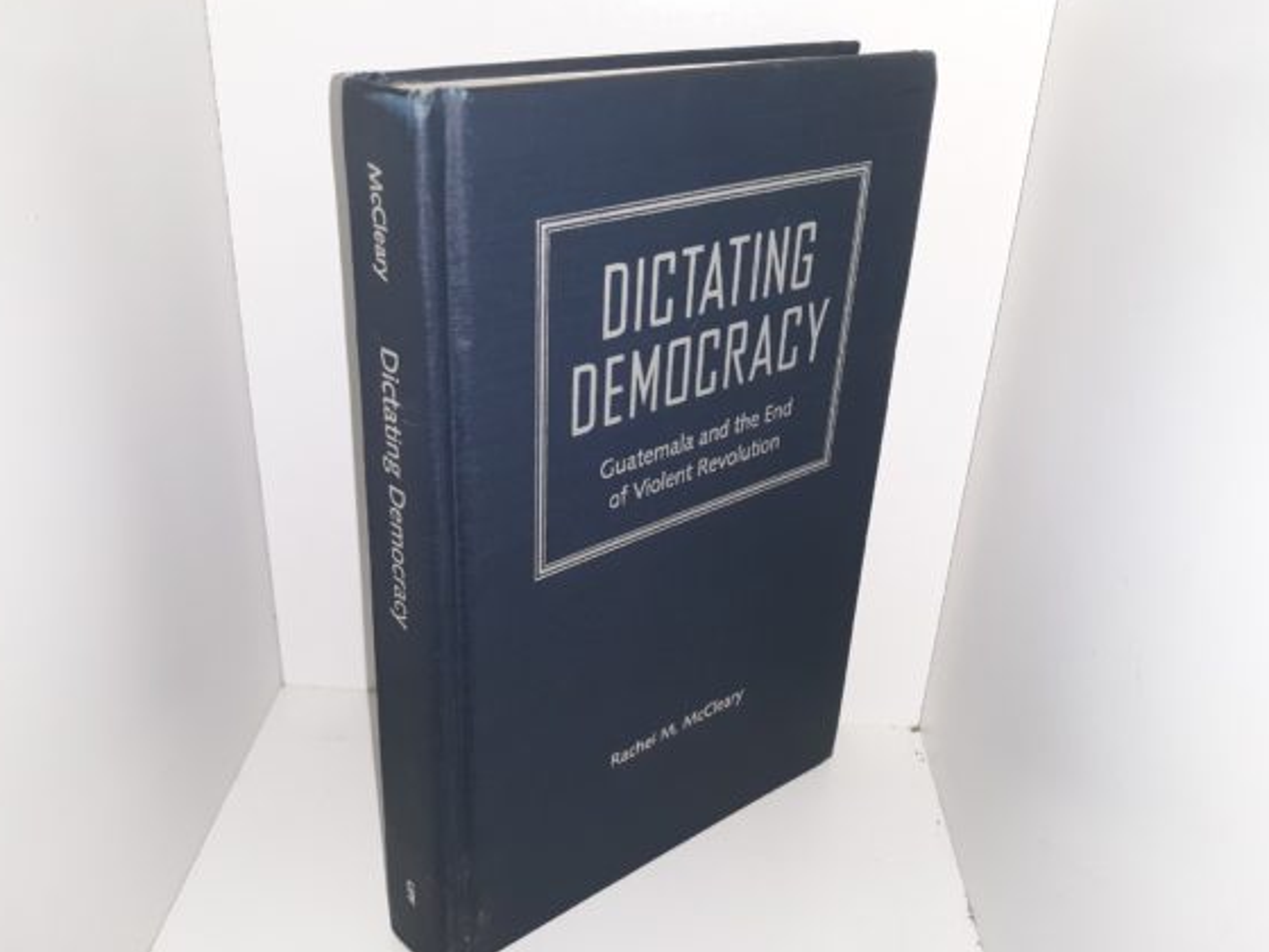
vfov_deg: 46.8
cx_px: 612
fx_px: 1100
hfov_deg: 59.9
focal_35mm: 30
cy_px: 483
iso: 64
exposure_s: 1/120
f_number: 1.7
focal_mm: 3.7
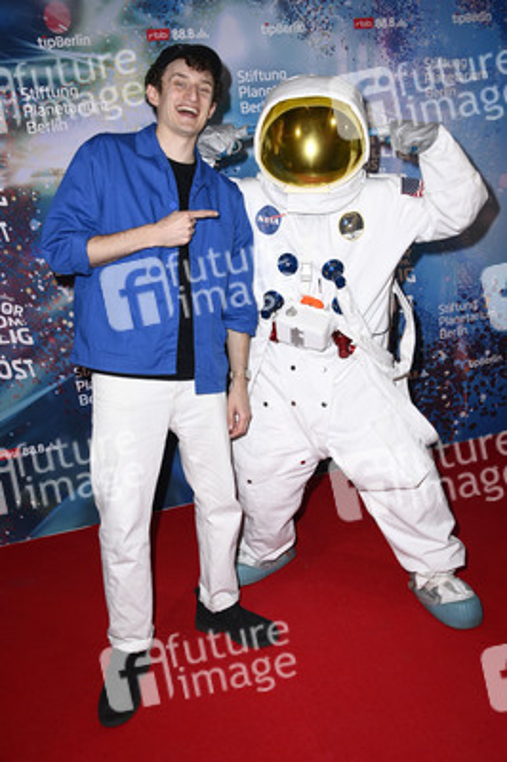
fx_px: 677
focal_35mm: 32
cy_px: 381
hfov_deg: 41.0
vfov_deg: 58.8
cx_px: 254
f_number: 5.6
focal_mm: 32
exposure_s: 1/160
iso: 500
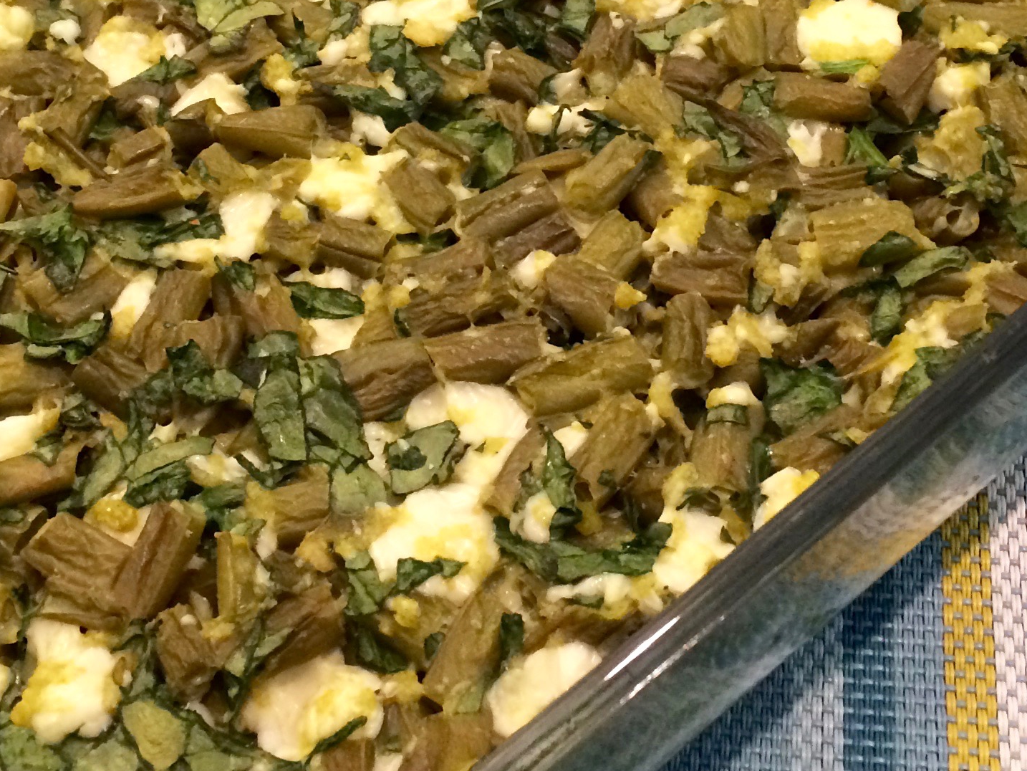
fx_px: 1958
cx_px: 466
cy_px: 88
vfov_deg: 21.8
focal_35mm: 66
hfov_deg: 29.4
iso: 200
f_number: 2.2
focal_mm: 4.15
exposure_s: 1/30
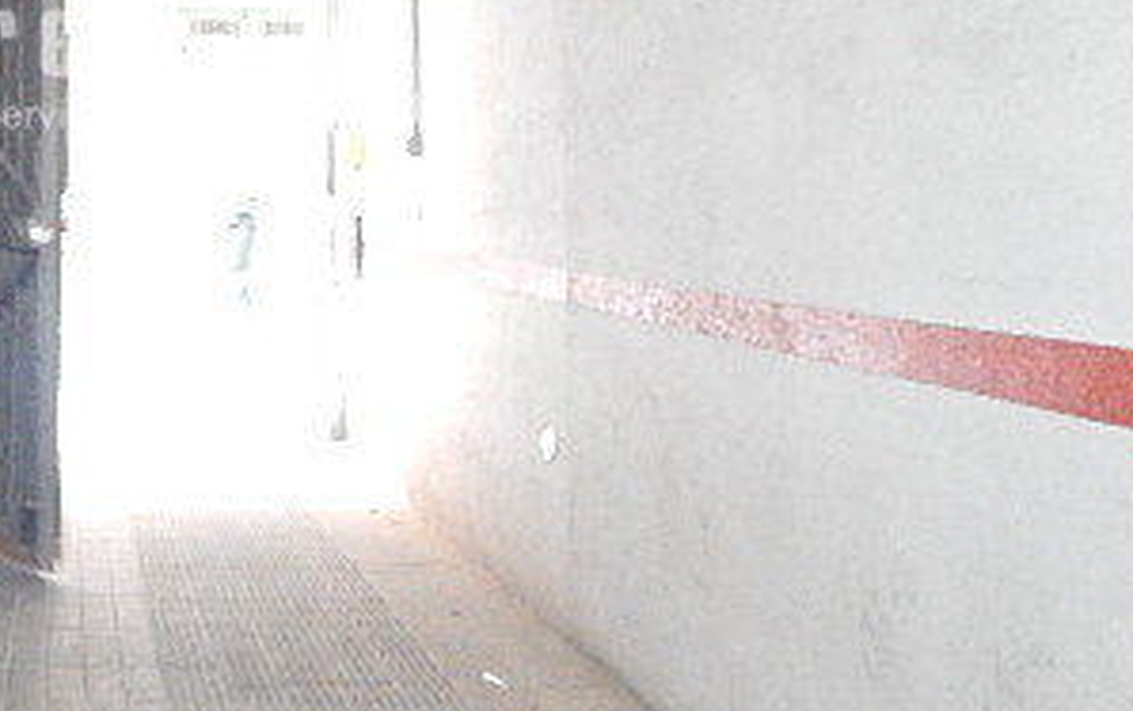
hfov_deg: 37.4
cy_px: 68
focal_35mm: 50
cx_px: 91
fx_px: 1546
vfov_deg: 25.1
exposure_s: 1/3
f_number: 3
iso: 800
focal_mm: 4
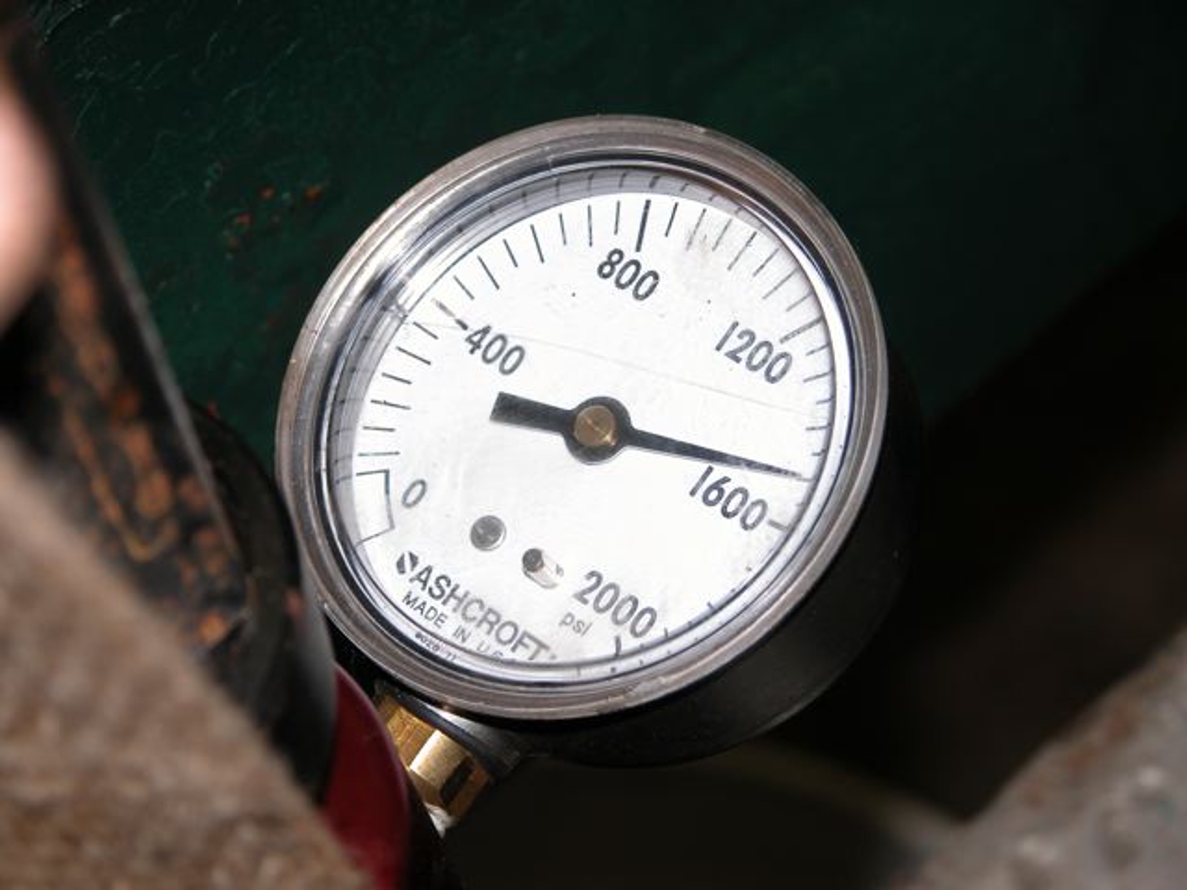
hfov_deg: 13.3
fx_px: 5075
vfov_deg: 10.0
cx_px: 594
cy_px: 445
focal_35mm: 148
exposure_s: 1/125
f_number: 3.9
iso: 100
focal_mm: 37.7
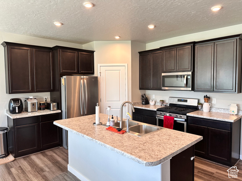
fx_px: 168
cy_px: 90
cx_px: 121
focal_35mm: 24
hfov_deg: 71.6
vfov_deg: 56.8
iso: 160
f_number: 1.78
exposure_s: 1/120
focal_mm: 6.86
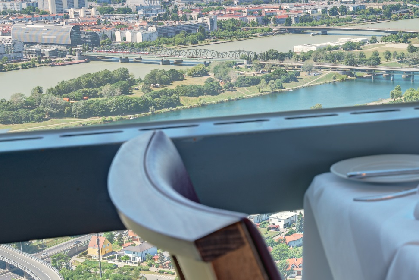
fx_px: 1048
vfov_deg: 15.2
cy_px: 145
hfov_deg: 21.2
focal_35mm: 90
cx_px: 486
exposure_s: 1/60
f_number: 11
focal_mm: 35
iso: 100
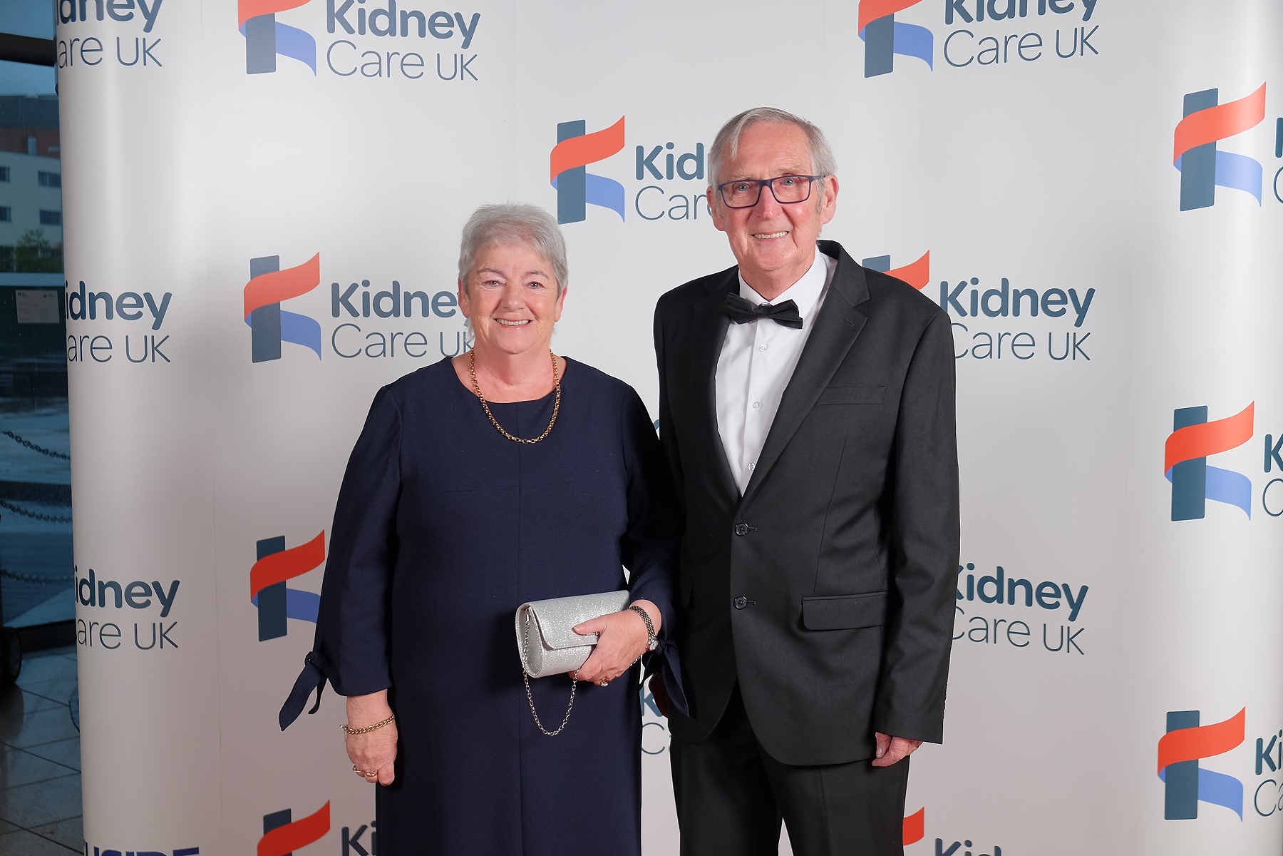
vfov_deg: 29.9
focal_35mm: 45
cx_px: 642
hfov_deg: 43.6
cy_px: 428
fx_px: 1604
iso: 400
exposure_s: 1/180
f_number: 4
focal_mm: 30.2
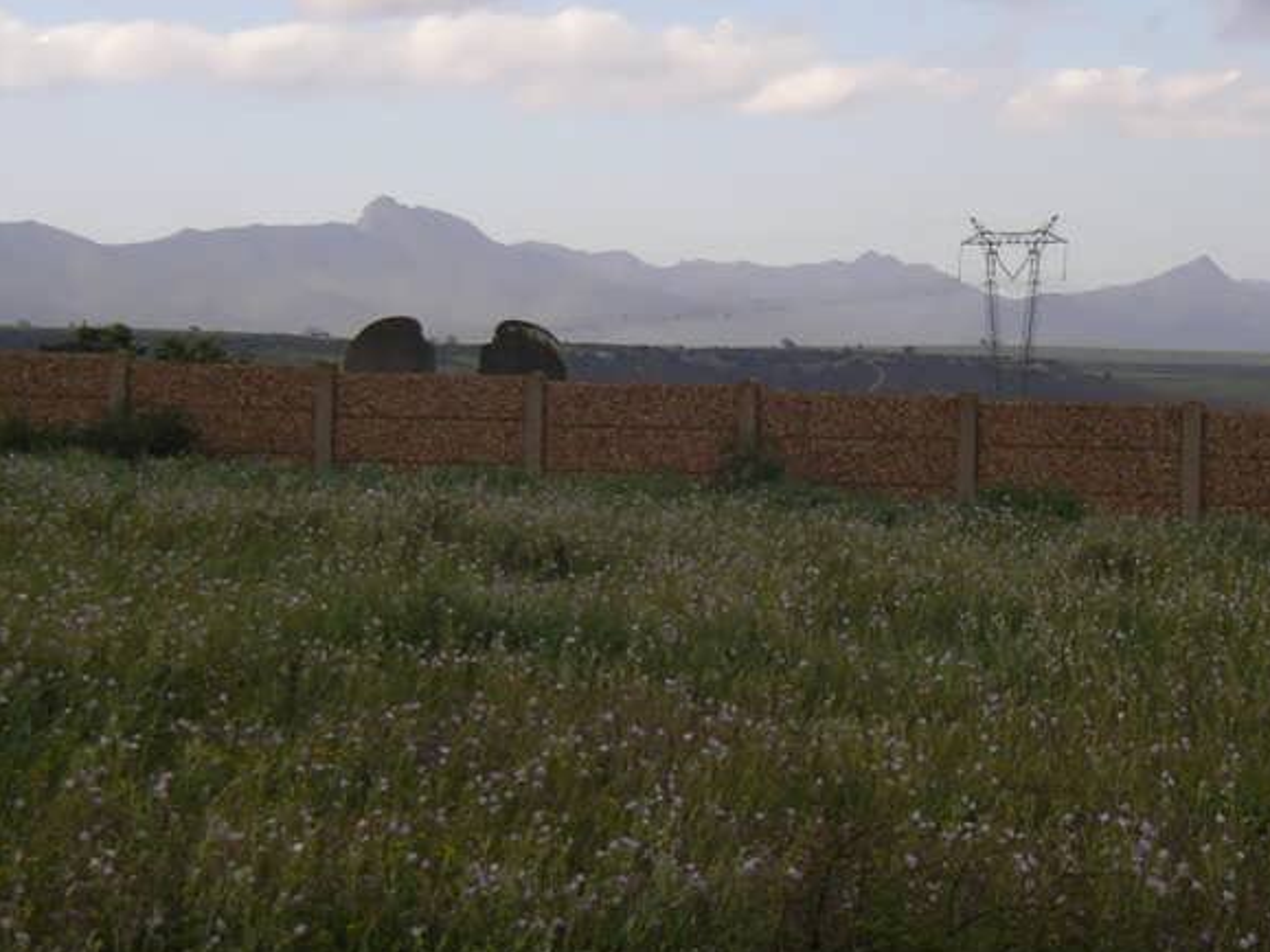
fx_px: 5319
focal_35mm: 145
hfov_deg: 13.6
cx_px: 610
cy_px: 423
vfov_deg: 10.2
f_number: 3.5
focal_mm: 10.8
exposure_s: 1/400
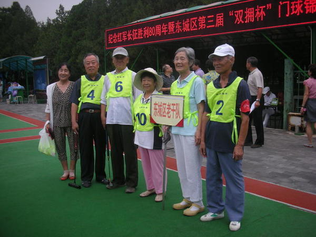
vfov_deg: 40.7
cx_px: 158
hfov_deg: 52.6
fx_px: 320
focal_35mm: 35
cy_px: 118
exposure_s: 1/226
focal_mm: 5.8
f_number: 2.8
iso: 50
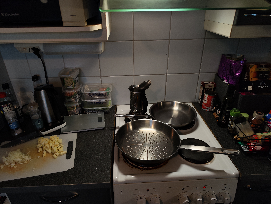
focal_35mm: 23
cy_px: 102
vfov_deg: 58.9
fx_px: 180
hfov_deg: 73.9
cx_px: 136
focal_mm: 7.01
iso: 177
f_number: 1.69
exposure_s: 1/100
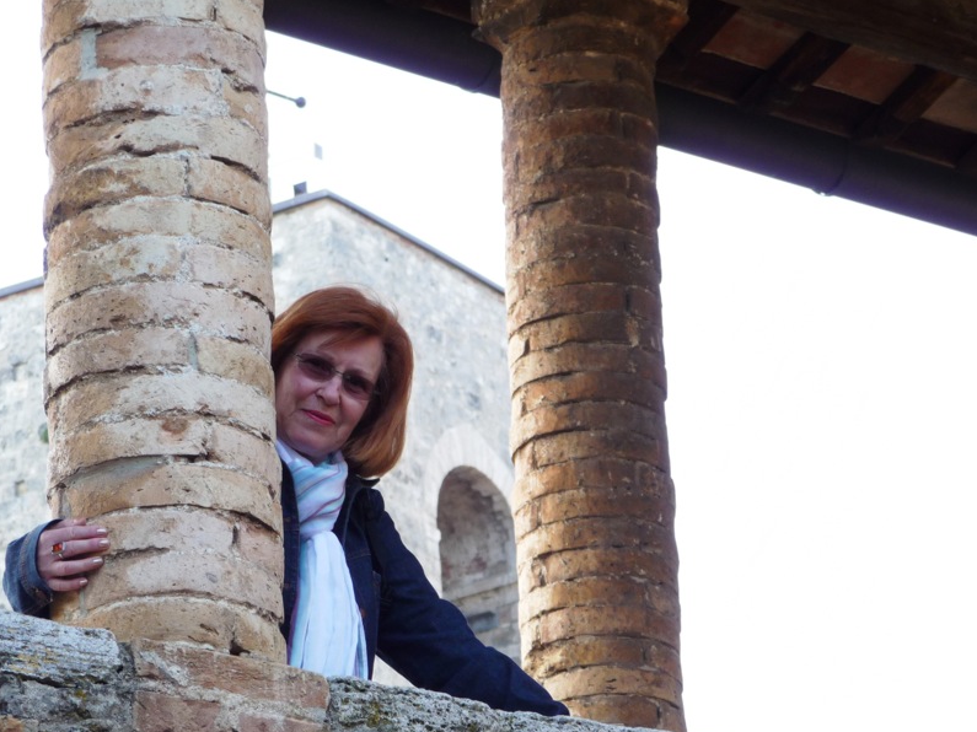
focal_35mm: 219
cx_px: 420
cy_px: 469
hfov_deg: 9.0
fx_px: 6180
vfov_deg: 6.8
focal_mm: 29.1
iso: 100
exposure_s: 1/80
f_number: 4.8
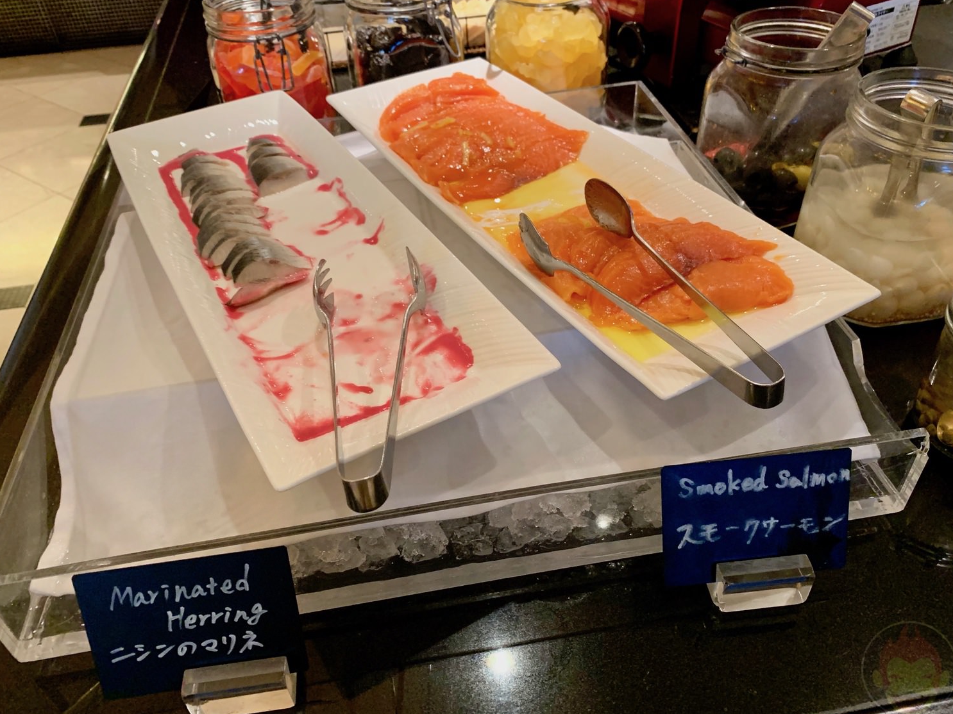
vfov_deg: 49.7
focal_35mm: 28
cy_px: 355
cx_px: 490
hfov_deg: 63.4
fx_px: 771
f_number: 1.8
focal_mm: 4.25
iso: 320
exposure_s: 1/50
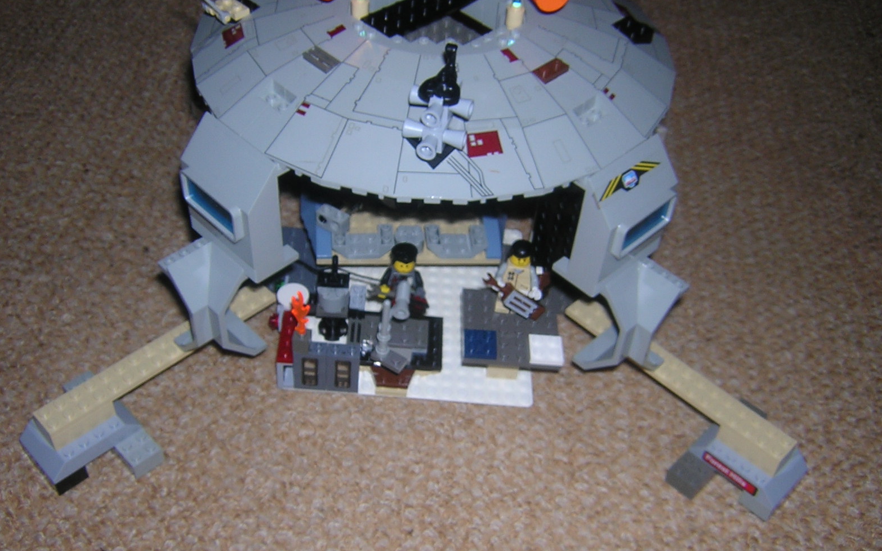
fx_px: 937
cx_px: 446
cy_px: 283
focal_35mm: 39
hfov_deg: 50.4
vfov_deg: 32.7
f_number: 5.2
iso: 100
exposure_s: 1/60.1
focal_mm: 4.7
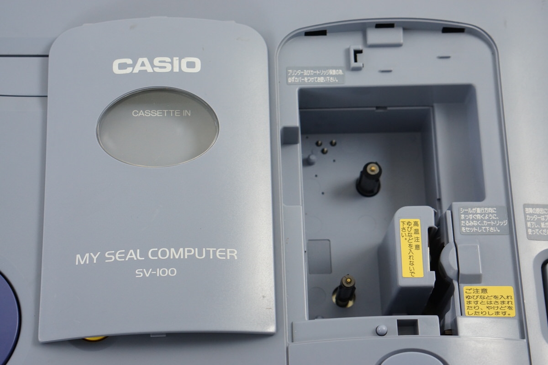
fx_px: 1142
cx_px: 274
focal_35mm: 75
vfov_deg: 18.2
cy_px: 182
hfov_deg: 27.0
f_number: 5.6
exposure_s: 1/80
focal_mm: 50
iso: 800
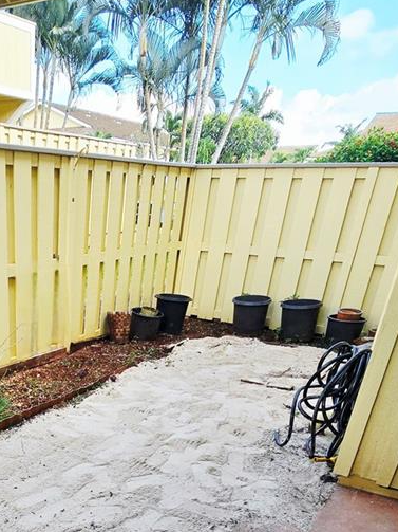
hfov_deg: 42.1
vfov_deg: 50.7
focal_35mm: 31
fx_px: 475
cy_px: 492
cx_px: 49
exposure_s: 1/500
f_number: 2.2
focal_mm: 2.2
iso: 50
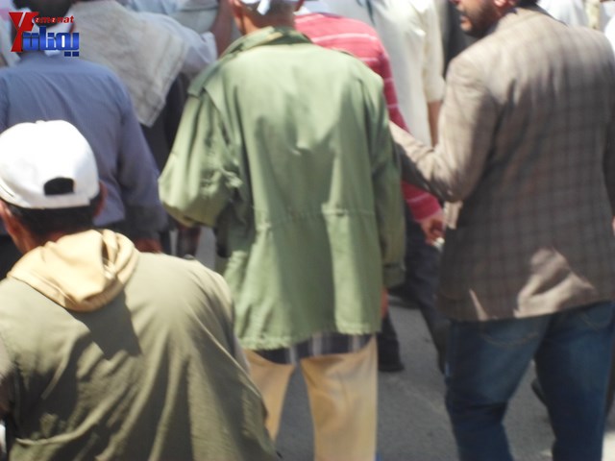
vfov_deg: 11.9
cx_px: 308
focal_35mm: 125
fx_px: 2221
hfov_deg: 15.8
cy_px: 230
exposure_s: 1/125
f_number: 6.3
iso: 80
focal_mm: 22.5
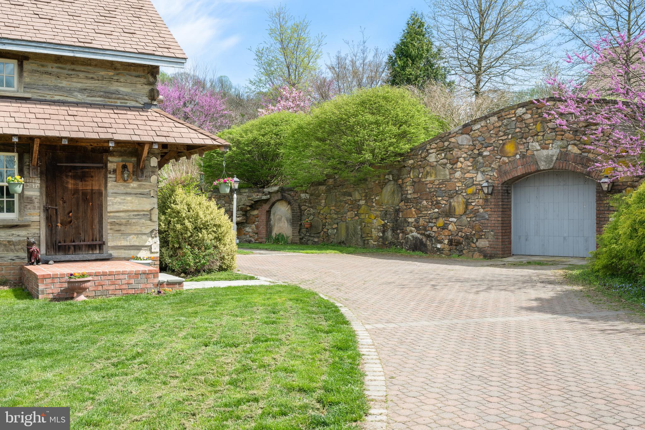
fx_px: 663
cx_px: 322
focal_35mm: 37
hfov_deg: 51.9
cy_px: 215
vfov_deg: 35.9
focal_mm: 37
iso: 320
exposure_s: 1/125
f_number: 9
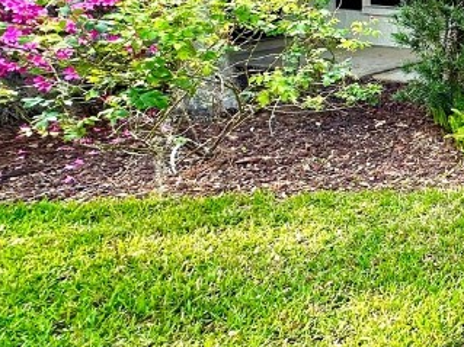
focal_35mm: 45
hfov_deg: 27.4
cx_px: 713
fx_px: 603
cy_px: 19
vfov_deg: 30.4
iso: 40
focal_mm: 2.2
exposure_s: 1/127
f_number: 2.2
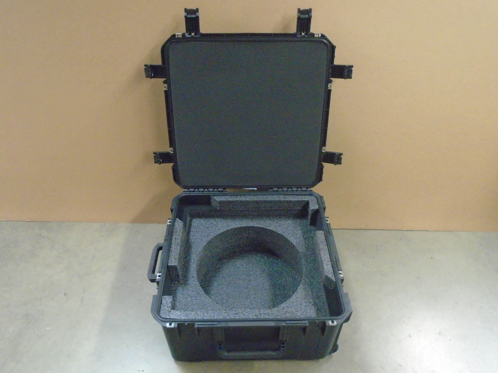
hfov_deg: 67.3
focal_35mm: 26
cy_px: 186
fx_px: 374
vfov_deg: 53.1
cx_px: 249
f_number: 3.2
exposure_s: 1/13
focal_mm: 4.6
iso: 800
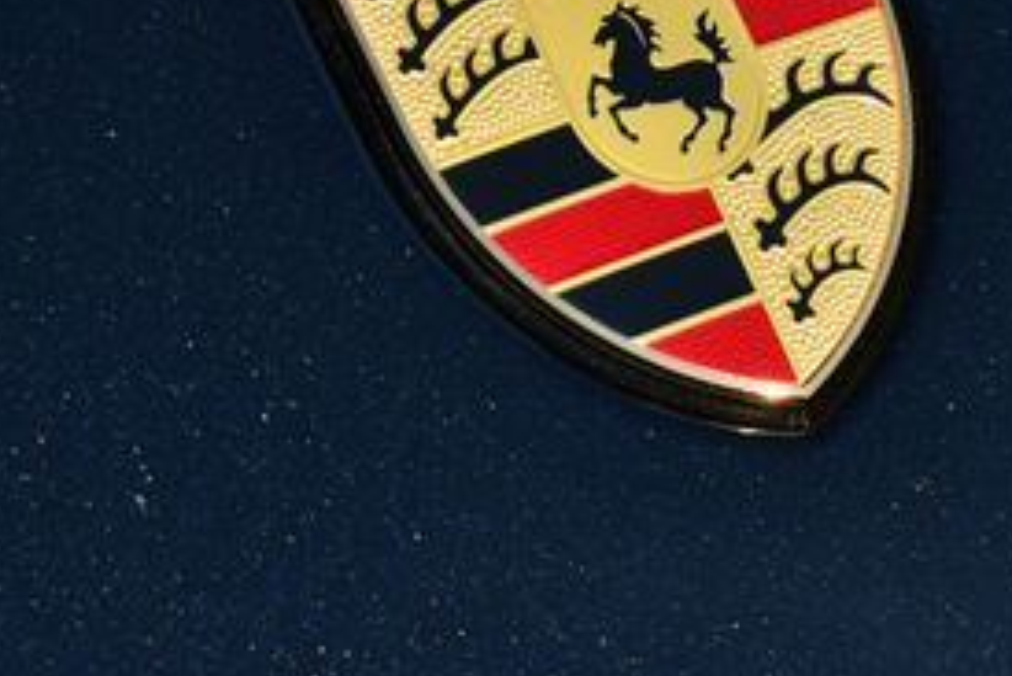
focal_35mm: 257
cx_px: 561
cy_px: 22
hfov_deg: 8.0
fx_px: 7228
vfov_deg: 5.3
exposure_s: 1/250
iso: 100
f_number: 8
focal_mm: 55
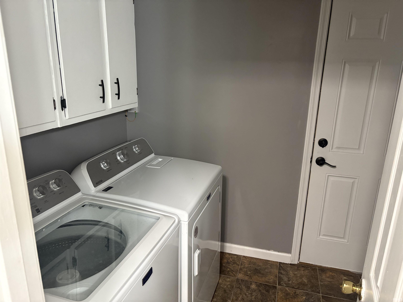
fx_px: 303
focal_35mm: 26
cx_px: 202
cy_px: 151
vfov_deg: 53.1
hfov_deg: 67.3
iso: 500
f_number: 1.6
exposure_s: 1/60
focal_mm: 5.96
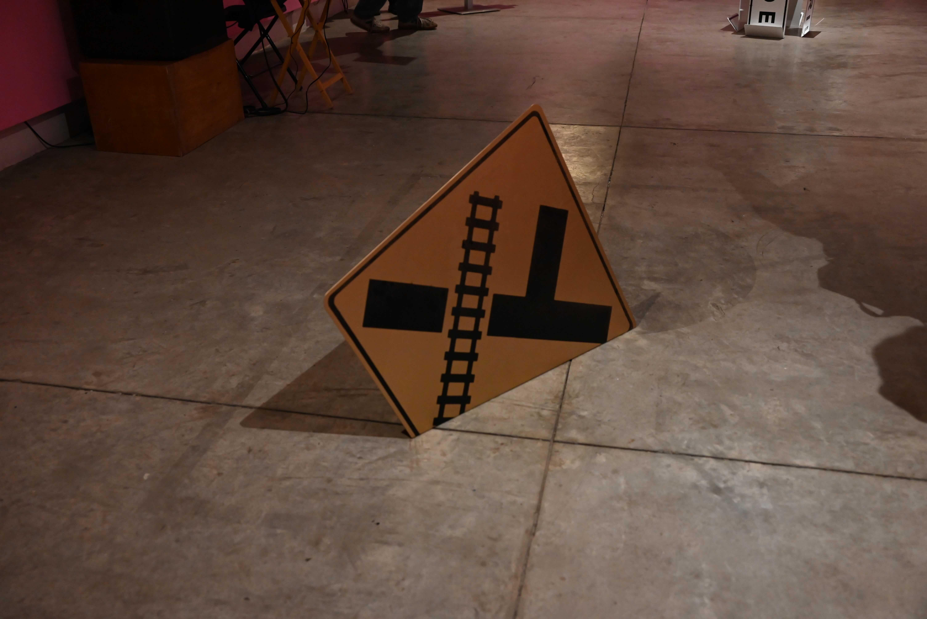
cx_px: 464
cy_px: 310
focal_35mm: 34
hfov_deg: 56.5
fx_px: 863
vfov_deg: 39.5
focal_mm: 33.5
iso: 4000
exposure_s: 1/80
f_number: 4.8
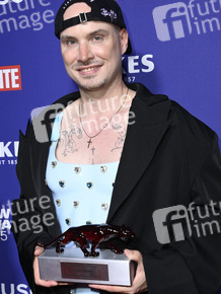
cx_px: 113
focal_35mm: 53
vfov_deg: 36.1
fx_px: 450
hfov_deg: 27.6
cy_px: 169
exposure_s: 1/200
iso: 1600
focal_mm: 40
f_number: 5.6
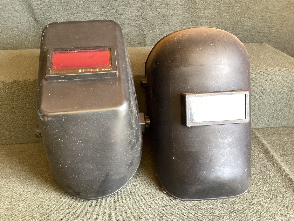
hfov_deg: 58.3
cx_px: 147
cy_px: 110
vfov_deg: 45.4
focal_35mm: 31
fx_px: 263
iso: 200
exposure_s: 1/50
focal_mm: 3.3
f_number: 2.4
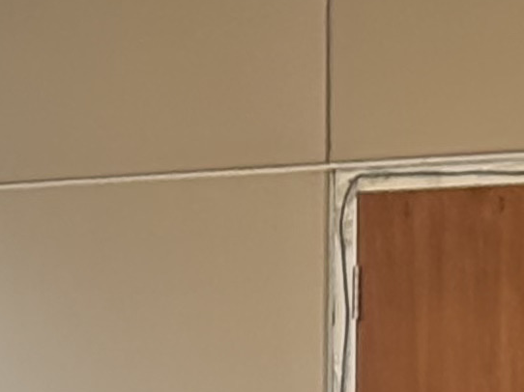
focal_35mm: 387
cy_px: 859
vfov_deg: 3.8
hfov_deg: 4.8
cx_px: -1224
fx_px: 5856
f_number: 1.6
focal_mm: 5.96
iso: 250
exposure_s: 1/33
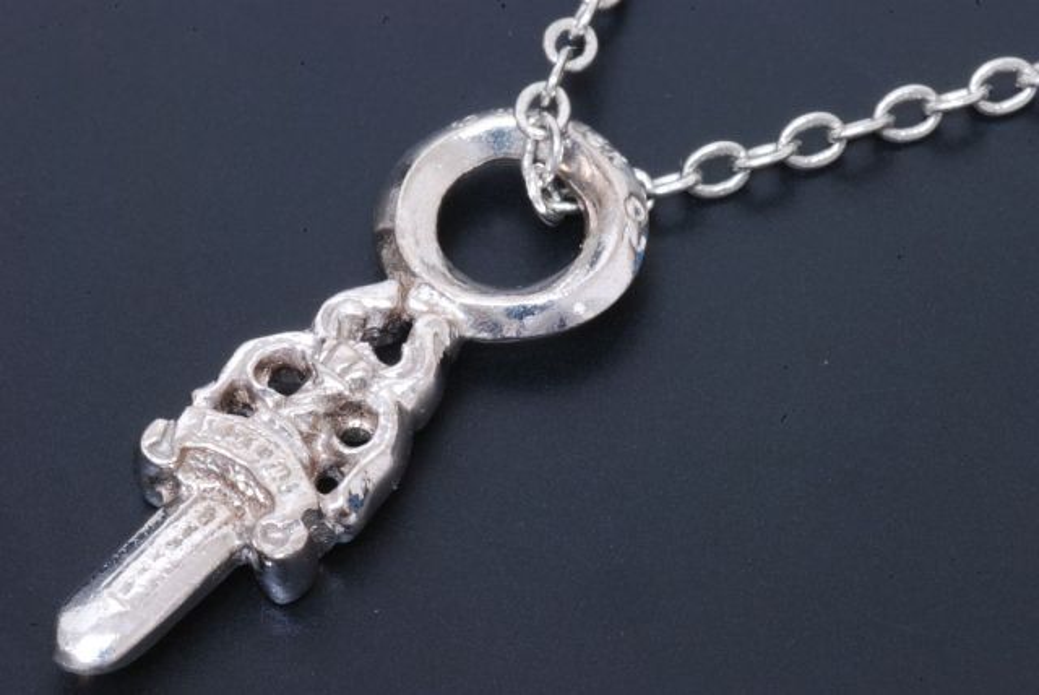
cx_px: 520
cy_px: 348
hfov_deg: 13.0
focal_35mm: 158
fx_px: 4550
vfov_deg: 8.7
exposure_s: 9
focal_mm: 105
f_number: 51
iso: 200
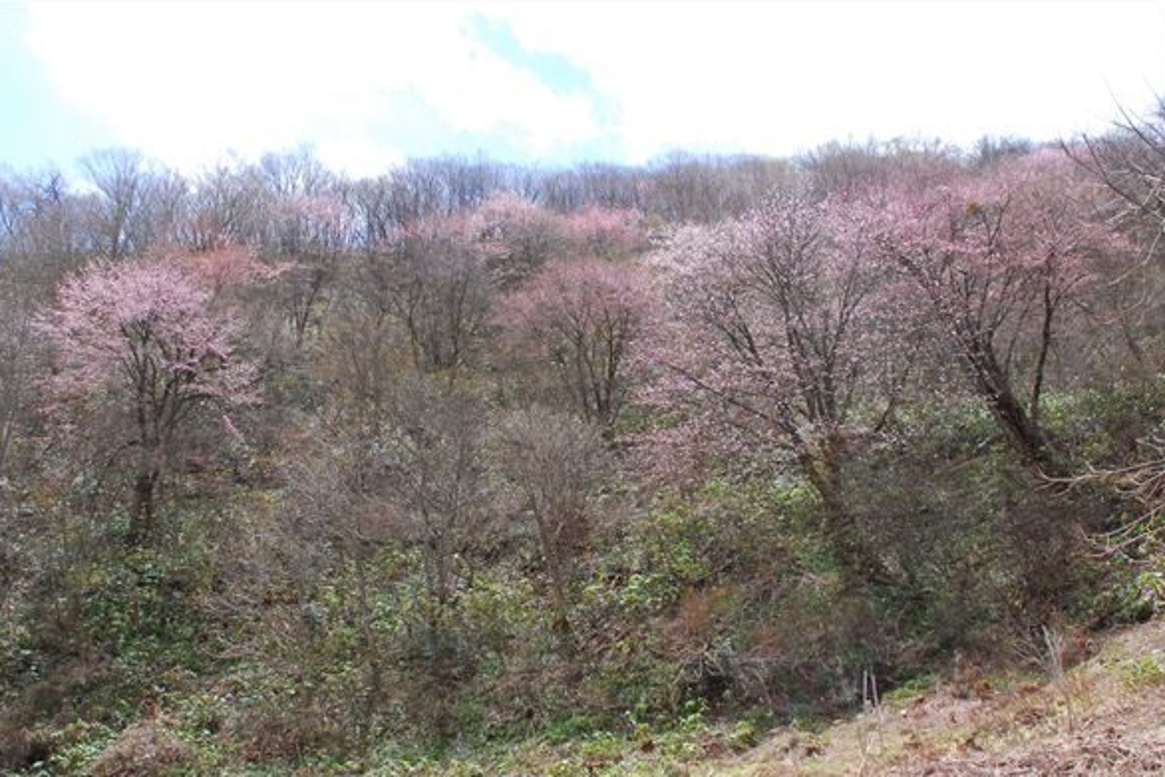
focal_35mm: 40
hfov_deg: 48.4
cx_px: 577
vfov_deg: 33.4
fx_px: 1295
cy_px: 398
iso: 1000
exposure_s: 1/500
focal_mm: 26
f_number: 11
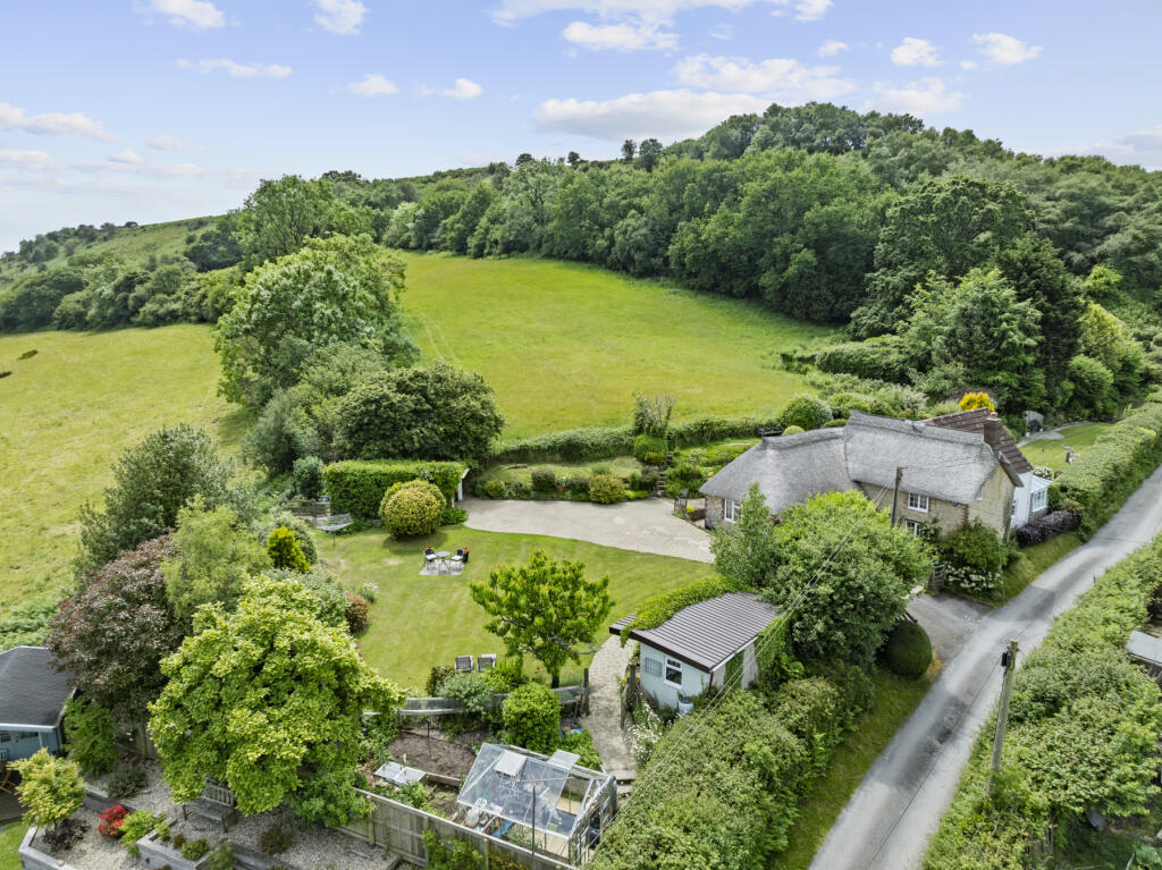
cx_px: 581
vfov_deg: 56.8
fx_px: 805
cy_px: 435
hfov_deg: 71.6
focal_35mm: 24
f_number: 2.8
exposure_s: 1/800
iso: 240
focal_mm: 12.29
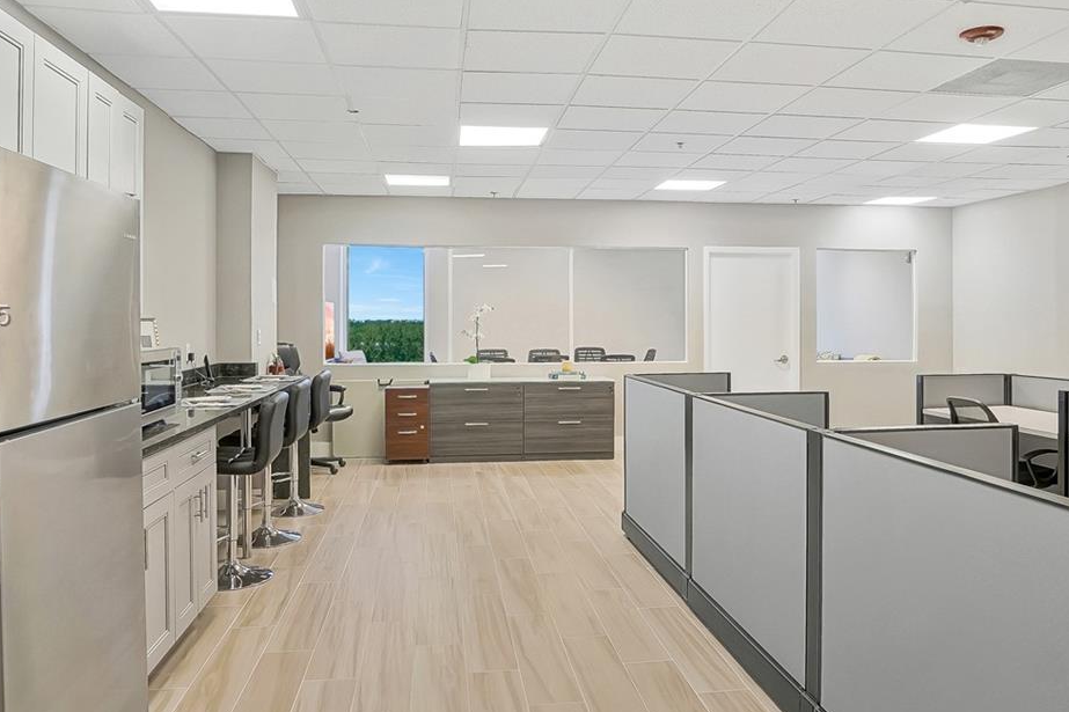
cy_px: 317
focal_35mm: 26
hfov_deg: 69.3
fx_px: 772
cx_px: 576
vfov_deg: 49.4
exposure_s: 1/5
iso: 320
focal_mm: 10
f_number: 8
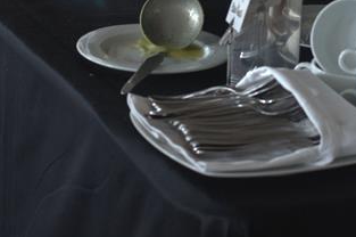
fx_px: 2035
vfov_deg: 6.6
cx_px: 160
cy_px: -78
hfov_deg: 10.0
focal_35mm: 206
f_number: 4.5
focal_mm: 50
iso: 800
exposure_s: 1/80
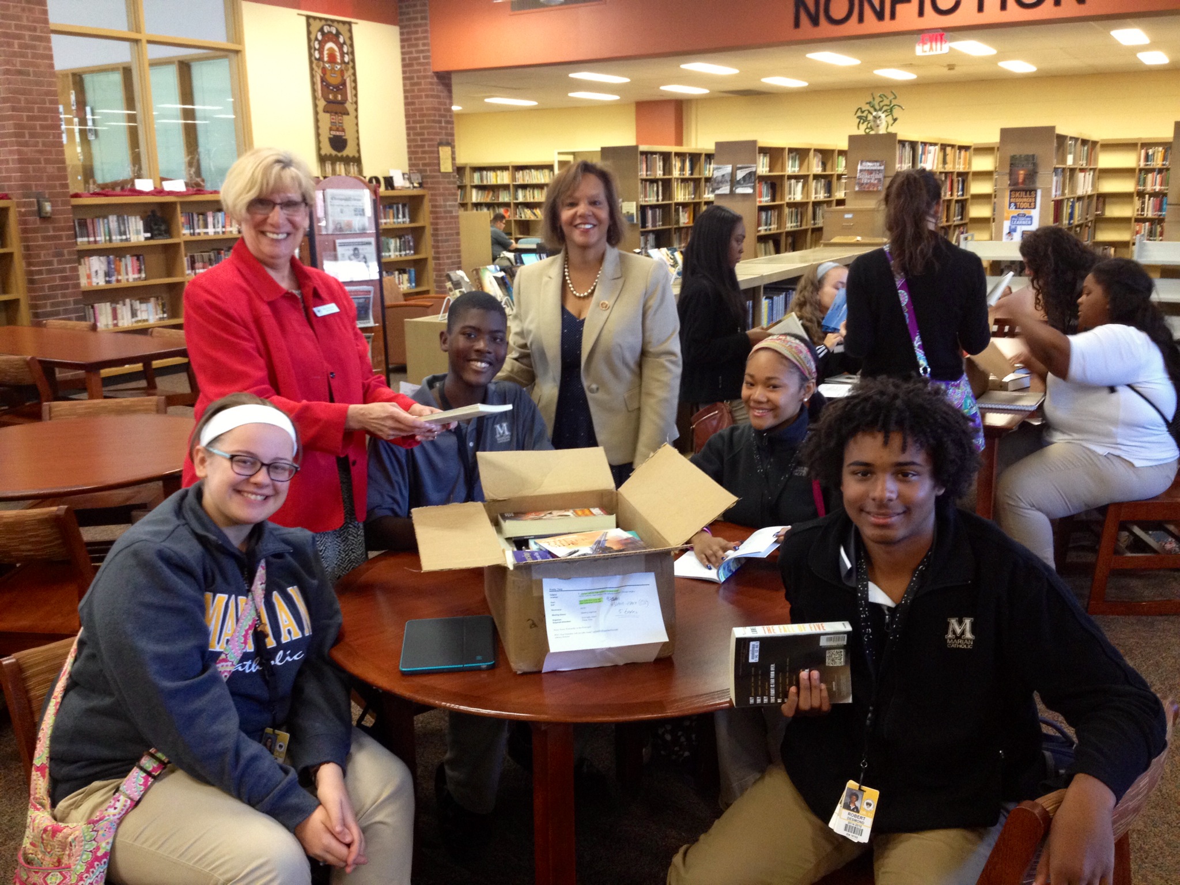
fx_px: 1193
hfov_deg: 52.6
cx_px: 590
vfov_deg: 40.7
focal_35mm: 35
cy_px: 442
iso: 200
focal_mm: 4.28
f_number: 2.4
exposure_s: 1/20
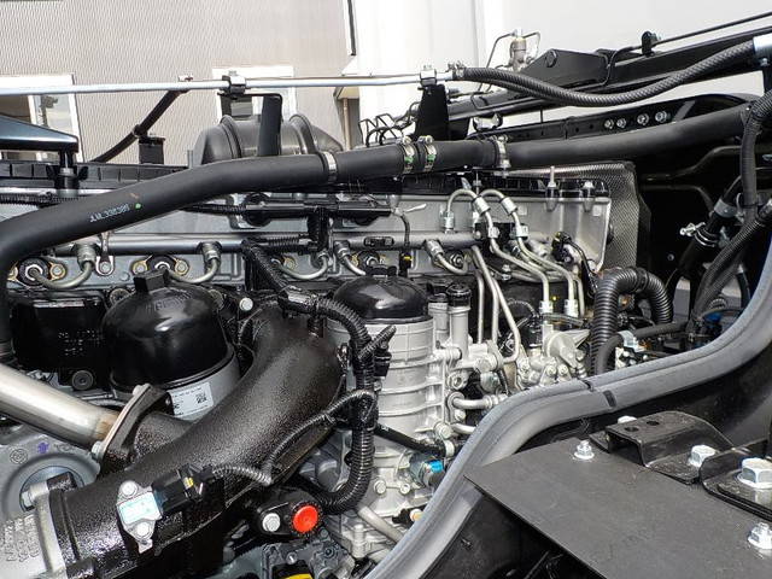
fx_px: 669
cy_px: 290
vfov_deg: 46.8
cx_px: 386
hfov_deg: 60.0
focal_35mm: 30
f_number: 3.3
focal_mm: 4.1
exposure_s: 1/500
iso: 125
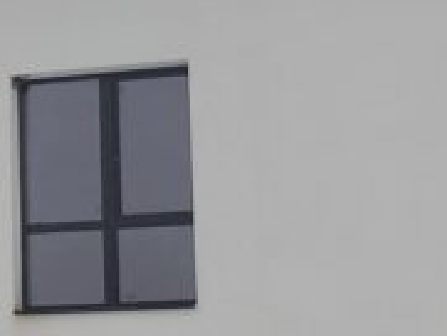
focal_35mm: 158
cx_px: -316
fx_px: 2042
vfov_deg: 9.4
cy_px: 299
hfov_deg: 11.7
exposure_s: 1/271
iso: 20
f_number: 1.8
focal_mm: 4
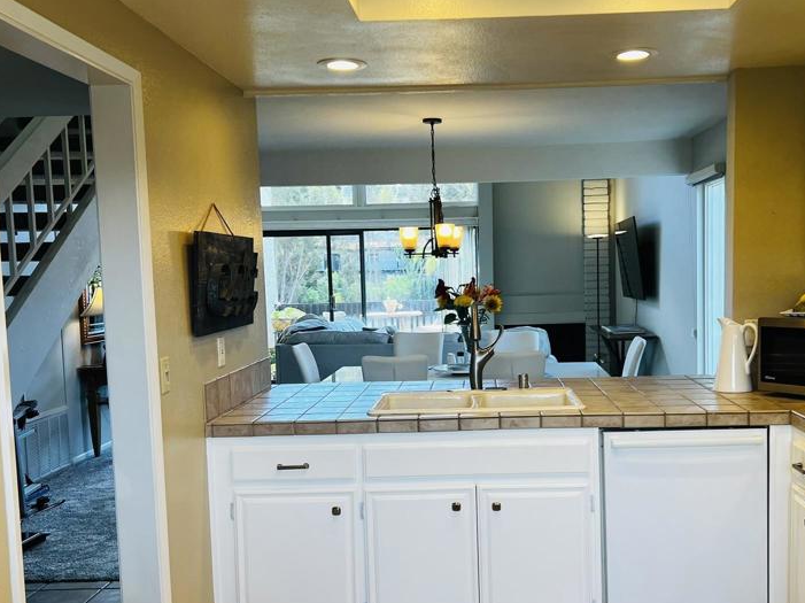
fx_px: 883
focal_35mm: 38
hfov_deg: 48.8
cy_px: 345
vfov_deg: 37.6
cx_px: 473
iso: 40
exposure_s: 1/120
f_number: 1.5
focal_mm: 5.7
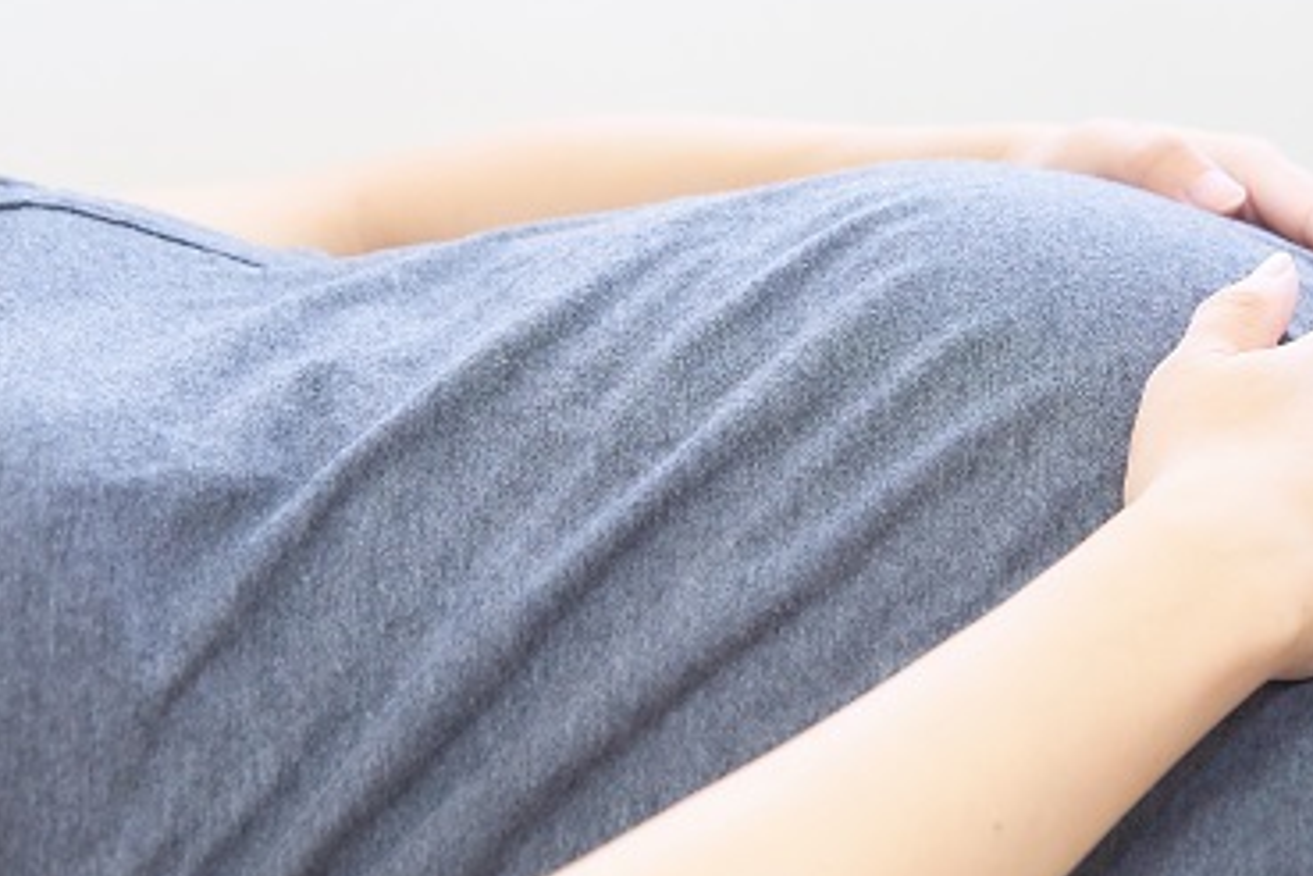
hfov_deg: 18.5
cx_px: 996
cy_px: 288
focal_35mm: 110
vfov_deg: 12.5
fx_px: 4005
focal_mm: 45
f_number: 3.2
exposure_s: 1/100
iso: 800
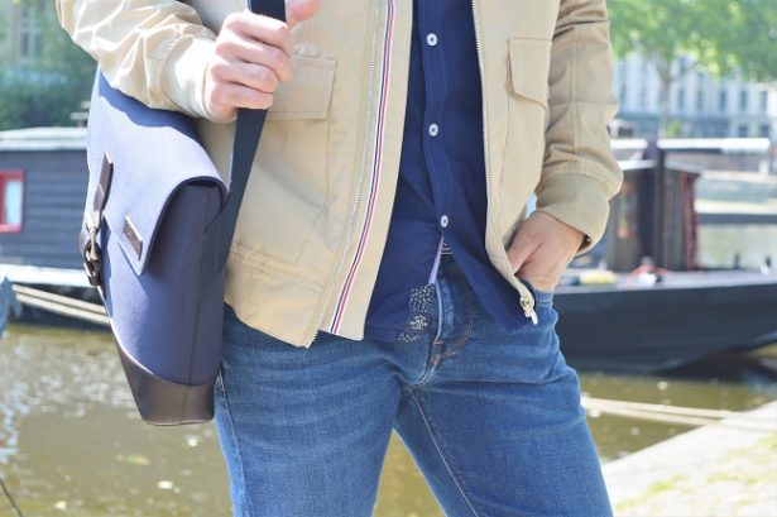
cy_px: 258
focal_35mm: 82
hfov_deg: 24.6
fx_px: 1779
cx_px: 388
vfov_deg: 16.5
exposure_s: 1/100
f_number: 5.6
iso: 100
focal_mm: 55
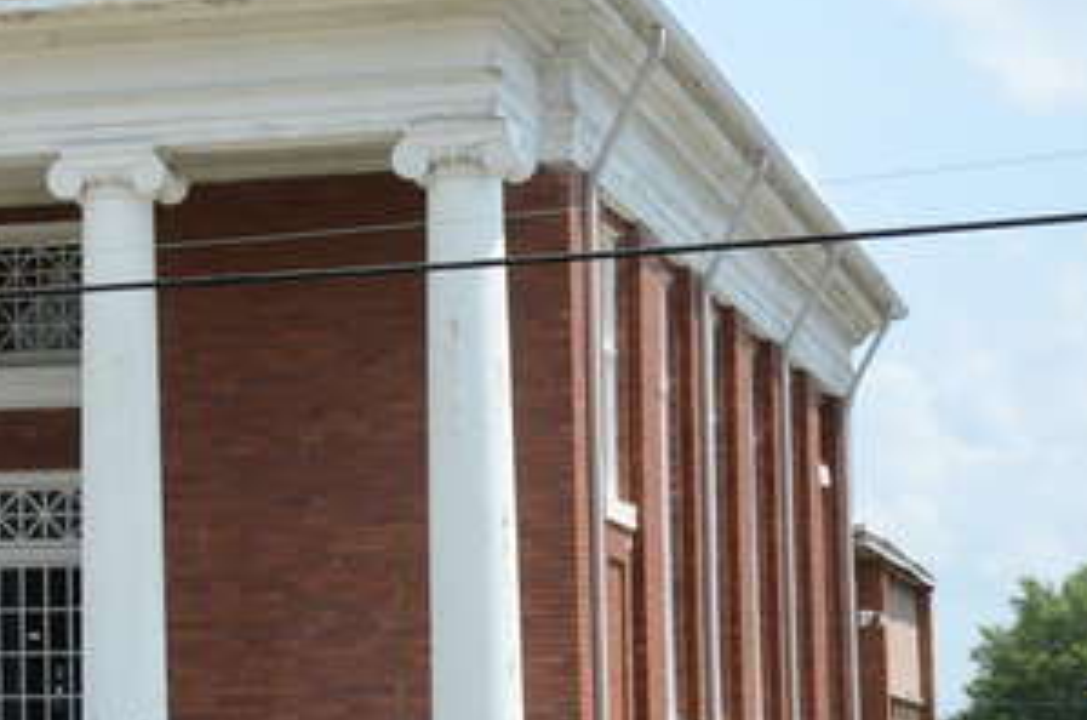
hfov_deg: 14.1
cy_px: 353
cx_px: -313
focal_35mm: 140
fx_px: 4228
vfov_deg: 9.7
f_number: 5.6
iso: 250
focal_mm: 35
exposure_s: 1/800
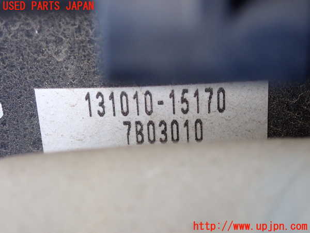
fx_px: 842
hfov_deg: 20.9
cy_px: 116
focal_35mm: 94
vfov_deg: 15.7
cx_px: 155
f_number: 4.7
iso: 640
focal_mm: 16.79
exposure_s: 1/100
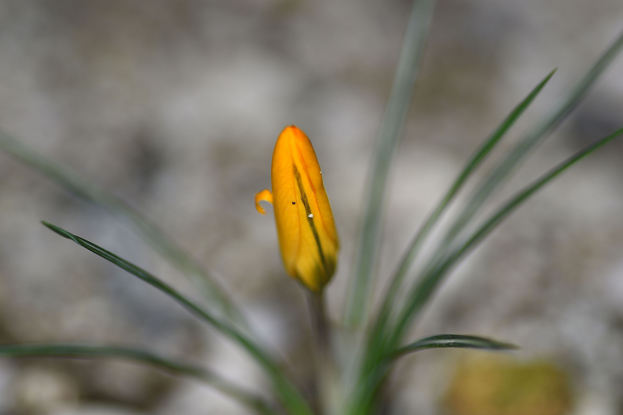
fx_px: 2596
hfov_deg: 13.7
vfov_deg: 9.1
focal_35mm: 150
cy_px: 208
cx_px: 312
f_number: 3.8
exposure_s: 1/320
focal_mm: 100
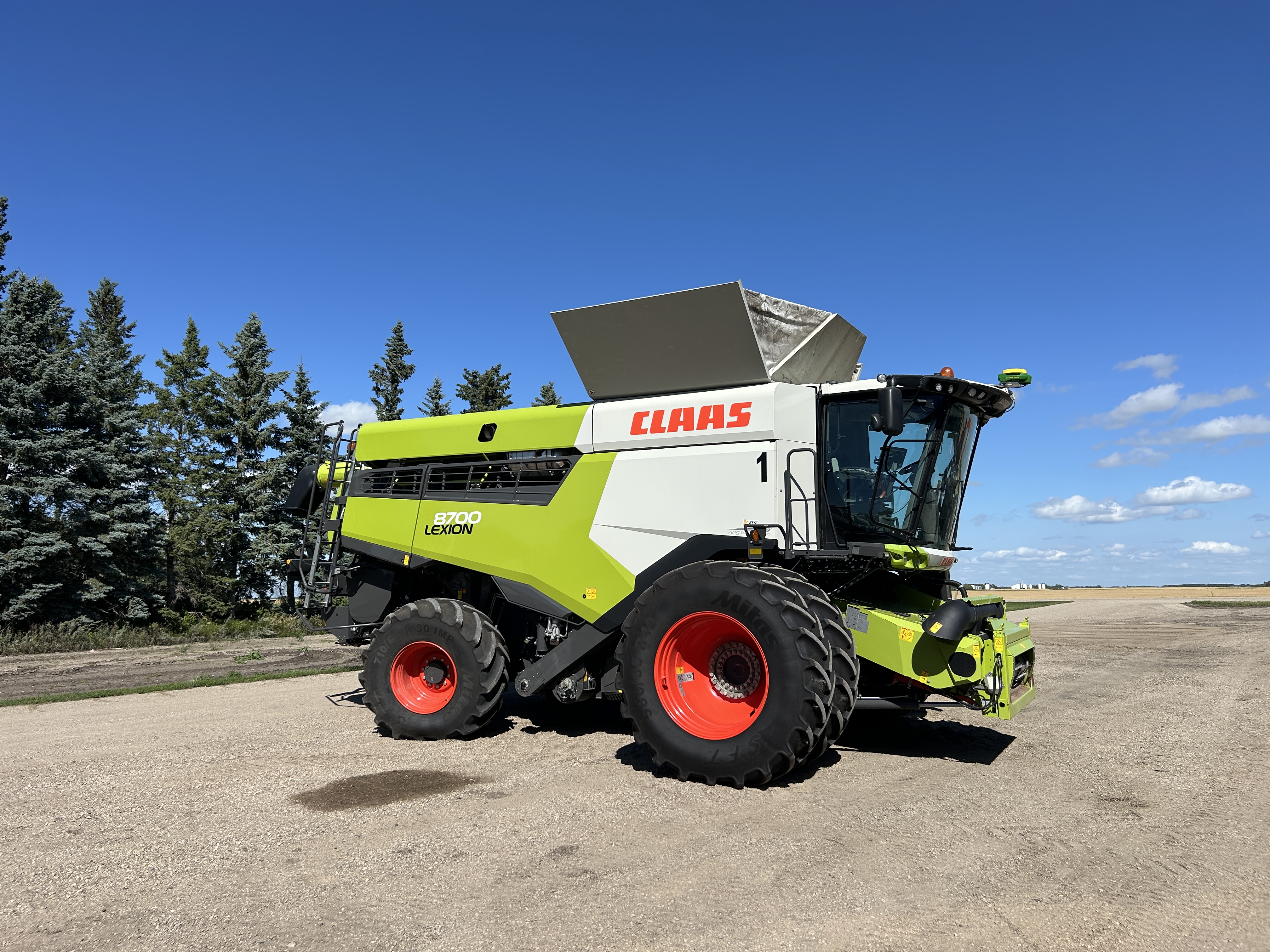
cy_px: 476
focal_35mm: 26
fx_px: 954
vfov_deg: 53.1
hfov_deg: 67.3
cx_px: 635
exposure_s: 1/5319
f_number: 1.5
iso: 50
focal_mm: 5.7
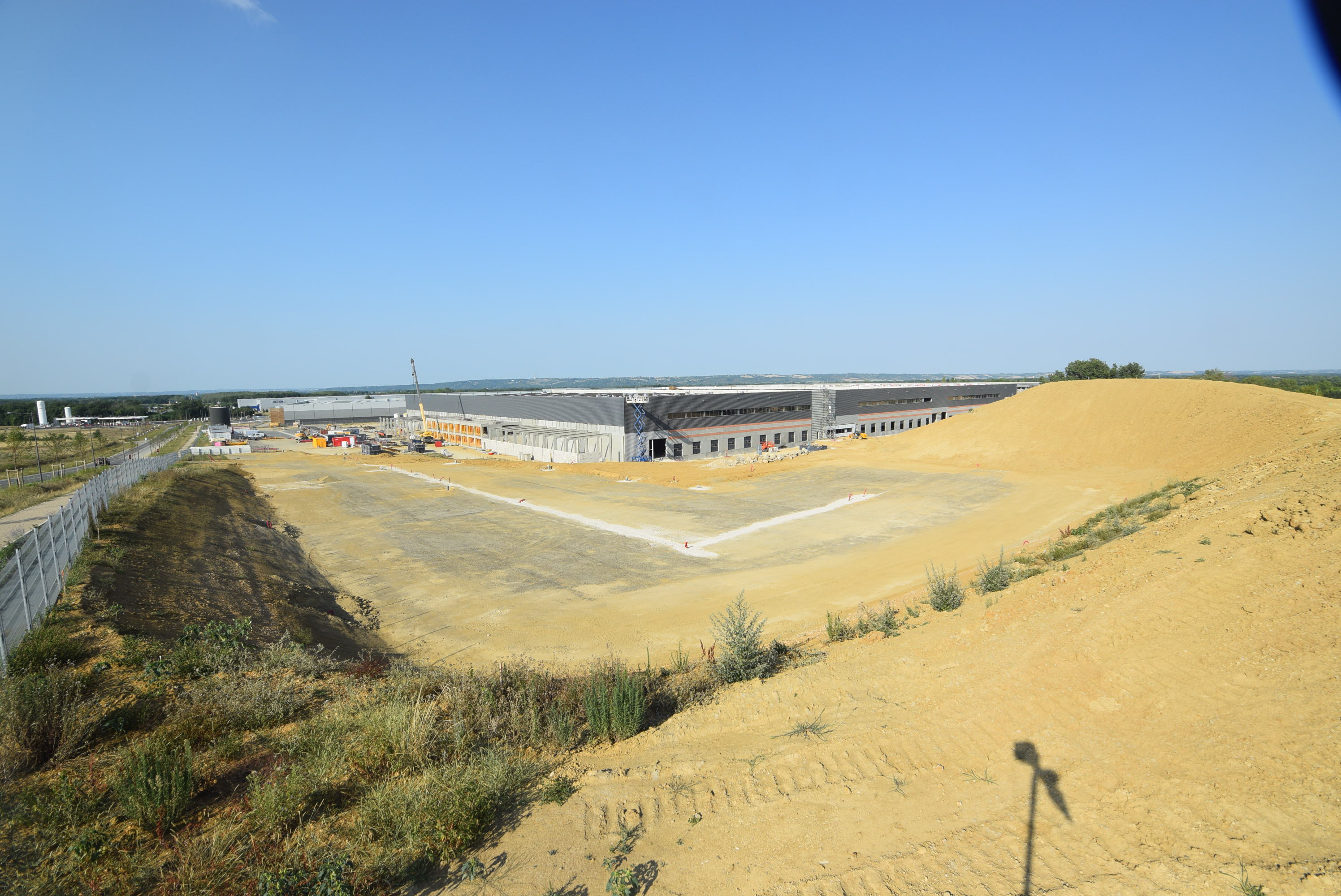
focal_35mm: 15
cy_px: 448
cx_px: 670
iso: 200
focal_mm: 10
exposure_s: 1/320
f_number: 9
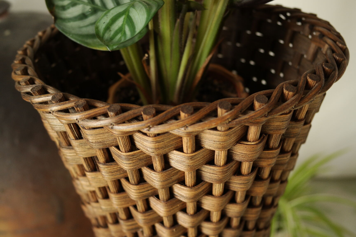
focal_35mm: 40
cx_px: 178
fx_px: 396
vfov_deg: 33.4
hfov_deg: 48.5
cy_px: 118
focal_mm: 26
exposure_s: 1/30
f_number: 5
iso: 400
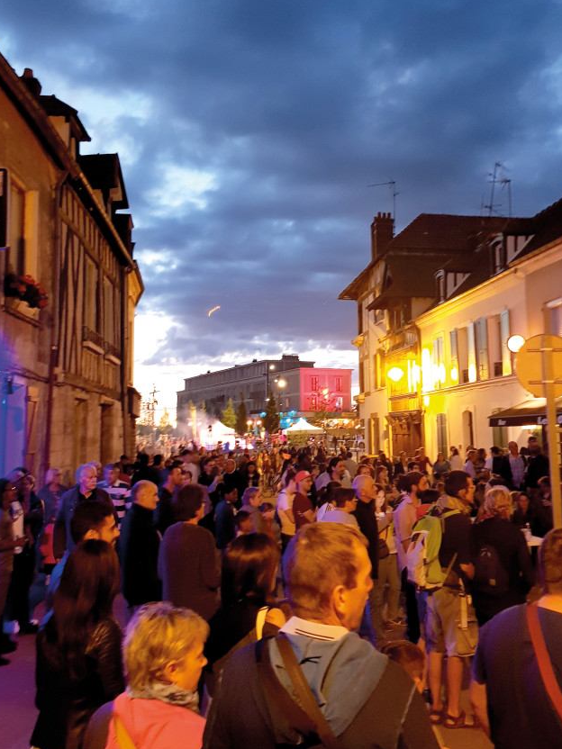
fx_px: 693
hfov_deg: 44.1
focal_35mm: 32
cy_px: 340
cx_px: 307
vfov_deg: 56.7
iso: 250
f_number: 1.7
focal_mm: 4.3
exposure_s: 1/13
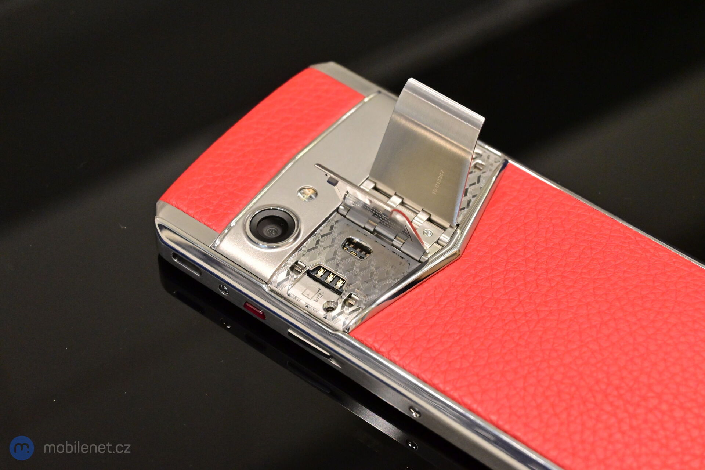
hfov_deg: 27.0
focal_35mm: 75
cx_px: 352
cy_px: 235
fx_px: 1469
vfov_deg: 18.2
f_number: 6.3
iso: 2200
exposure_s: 1/80
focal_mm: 50
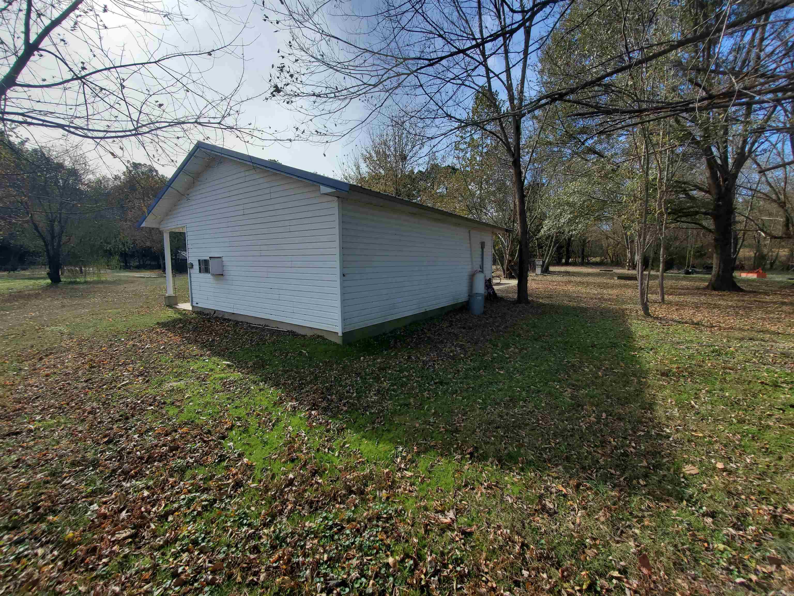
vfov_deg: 89.9
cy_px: 298
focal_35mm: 13
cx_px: 397
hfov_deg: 106.2
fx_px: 298
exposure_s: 1/1061
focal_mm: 1.8
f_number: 2.2
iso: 50
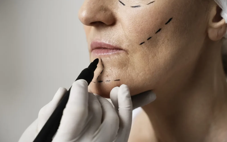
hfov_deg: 26.8
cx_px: 114
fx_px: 476
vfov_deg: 16.9
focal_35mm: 77
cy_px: 70
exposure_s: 1/160
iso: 200
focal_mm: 75
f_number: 5
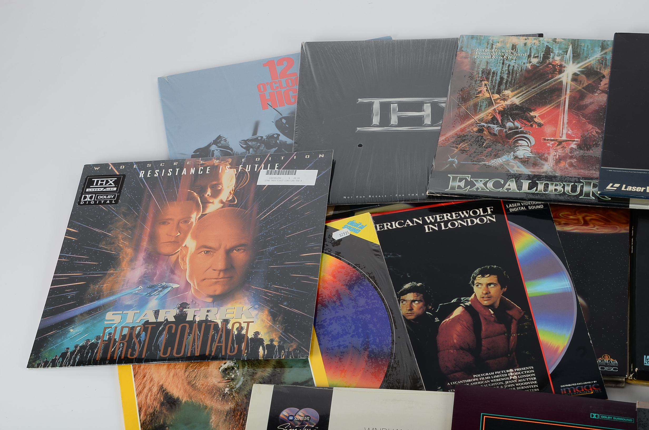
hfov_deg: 23.4
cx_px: 324
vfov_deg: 15.6
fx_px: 1565
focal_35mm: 87
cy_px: 215
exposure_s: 1/250
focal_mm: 58
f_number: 16
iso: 100
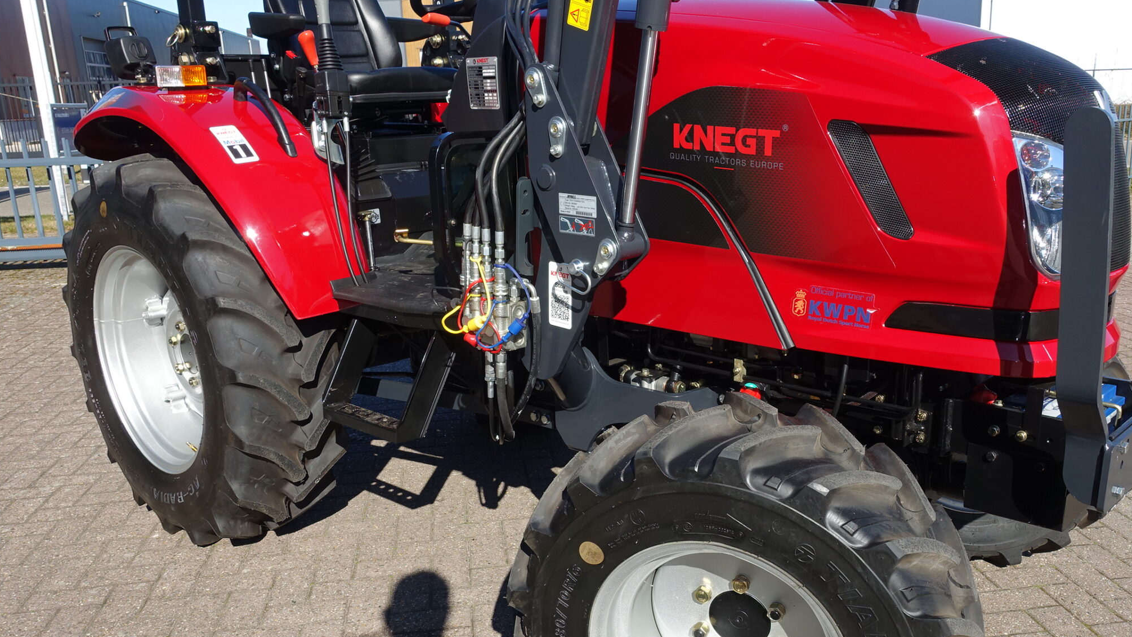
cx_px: 641
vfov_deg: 36.5
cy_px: 387
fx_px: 960
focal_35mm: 32
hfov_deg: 60.8
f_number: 5.6
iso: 125
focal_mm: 8.8
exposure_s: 1/320
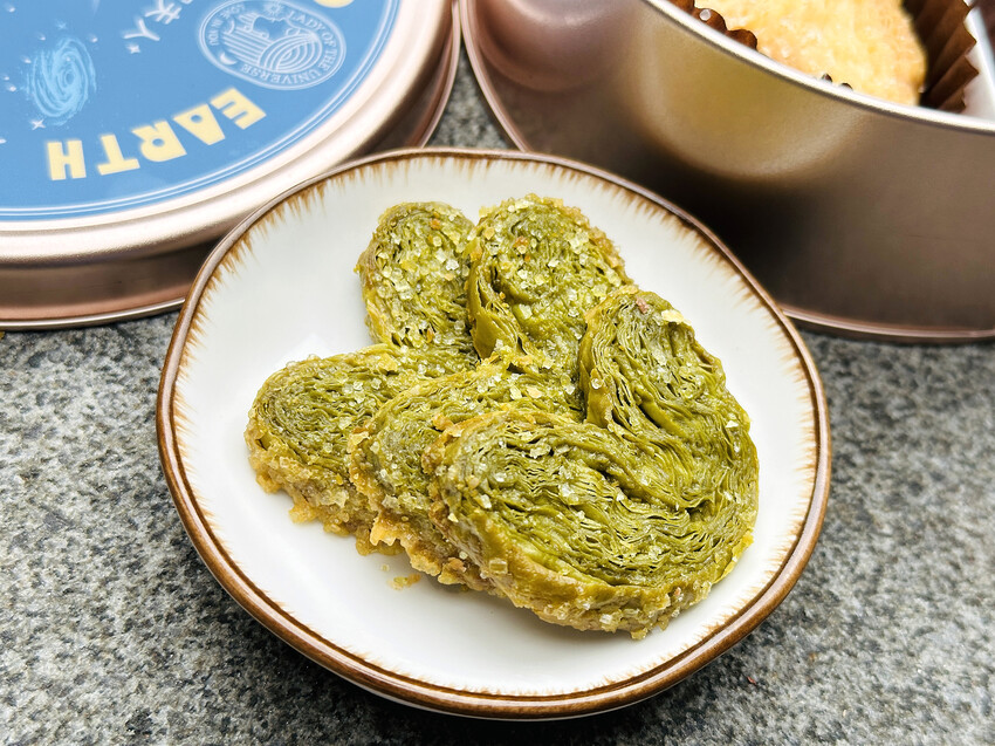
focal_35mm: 48
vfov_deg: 30.3
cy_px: 373
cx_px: 498
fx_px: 1379
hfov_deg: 39.7
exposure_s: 1/393
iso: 64
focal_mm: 6.86
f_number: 1.78
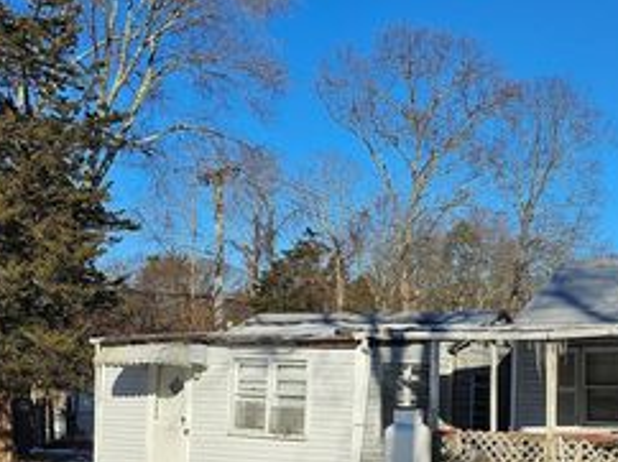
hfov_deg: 32.3
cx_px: 434
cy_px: 320
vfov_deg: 24.6
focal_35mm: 59
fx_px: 1052
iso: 50
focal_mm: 5
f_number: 1.8
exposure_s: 1/4579
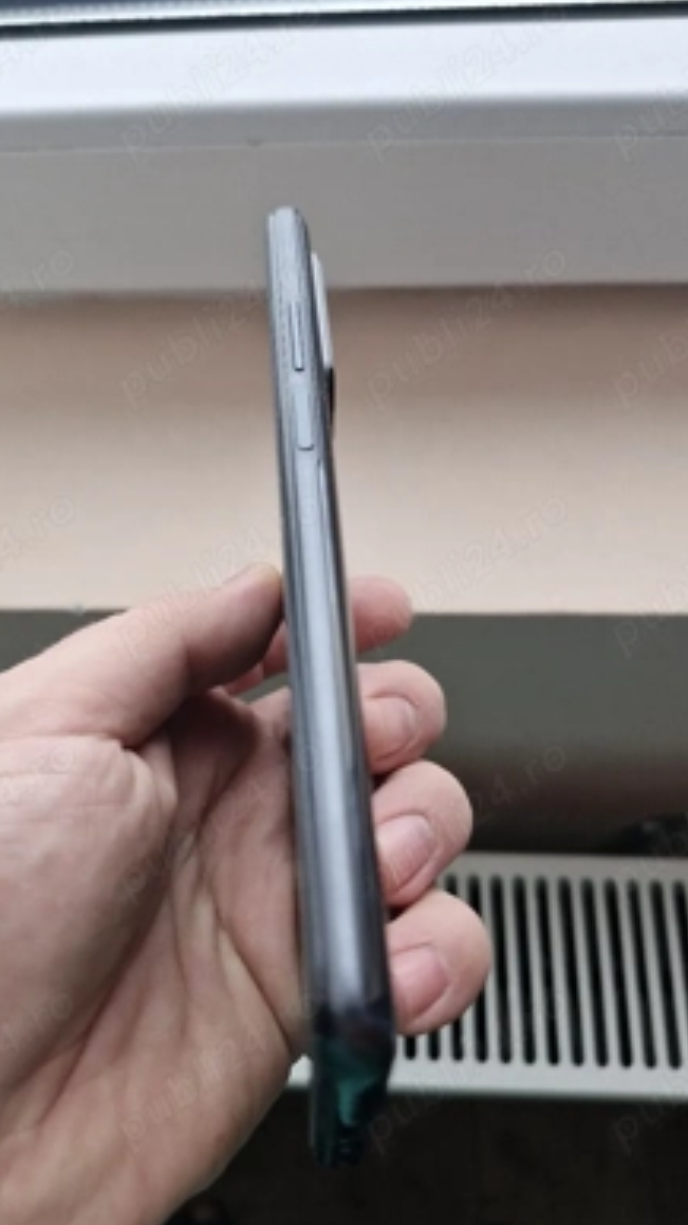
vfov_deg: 71.9
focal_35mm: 26
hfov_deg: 44.2
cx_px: 282
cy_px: 609
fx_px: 844
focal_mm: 5.54
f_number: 1.8
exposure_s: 1/156
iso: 50
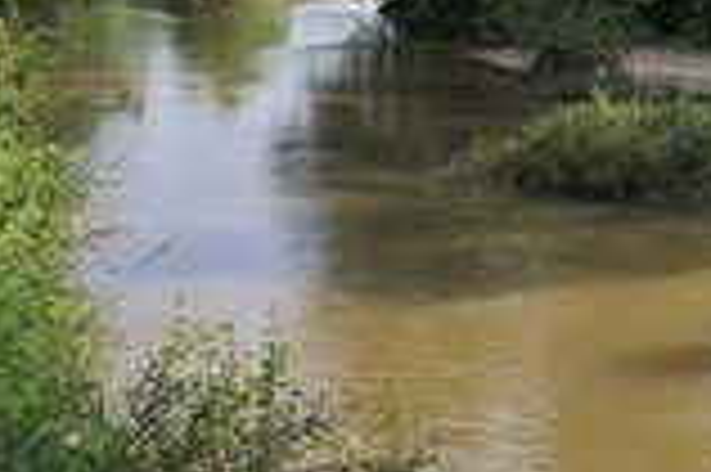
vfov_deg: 20.1
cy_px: -72
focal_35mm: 64
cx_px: 605
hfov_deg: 30.4
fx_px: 1263
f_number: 11
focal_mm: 24
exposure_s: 1/125
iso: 200
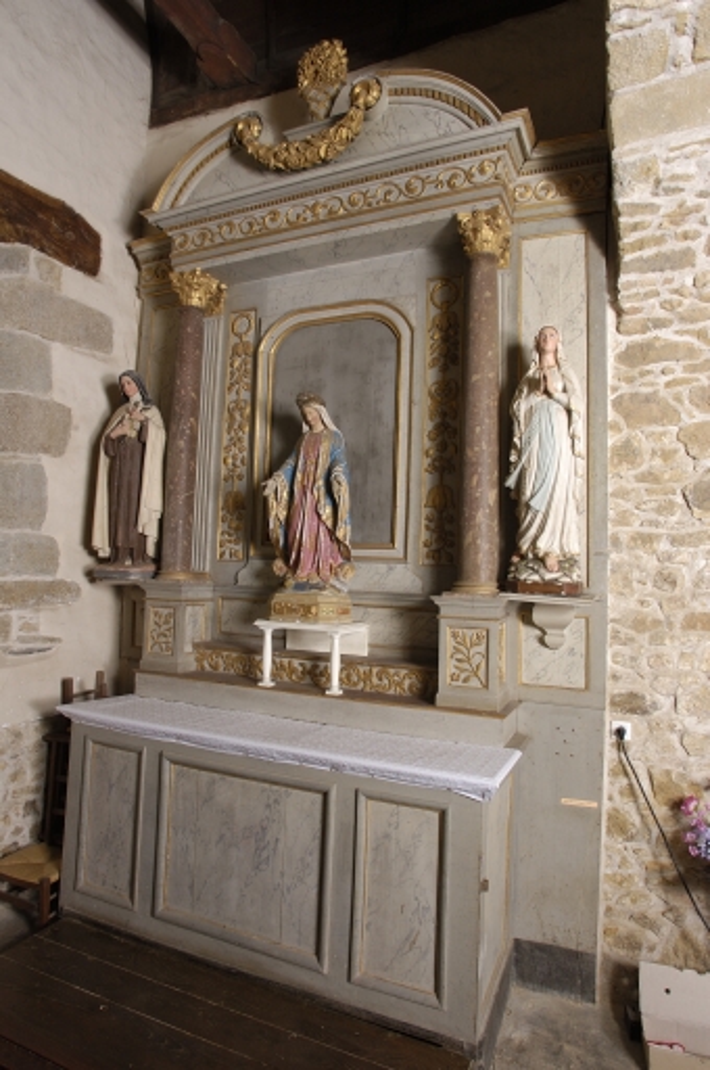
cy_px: 535
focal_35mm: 21
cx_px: 355
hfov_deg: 59.4
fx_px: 623
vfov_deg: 81.3
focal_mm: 14
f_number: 9
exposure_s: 1/30
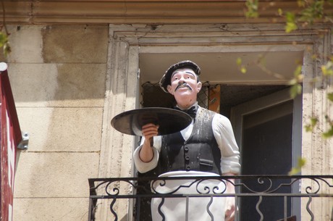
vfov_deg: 4.6
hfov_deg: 6.9
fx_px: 2770
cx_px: 166
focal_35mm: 300
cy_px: 110
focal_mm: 200
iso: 100
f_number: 6.3
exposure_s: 1/320
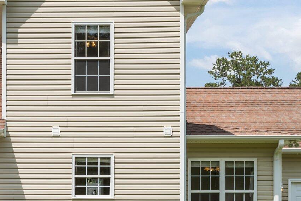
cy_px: 83
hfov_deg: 27.6
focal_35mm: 72
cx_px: 65
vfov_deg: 18.9
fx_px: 602
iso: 64
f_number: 7.1
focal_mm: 30
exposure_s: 1/250
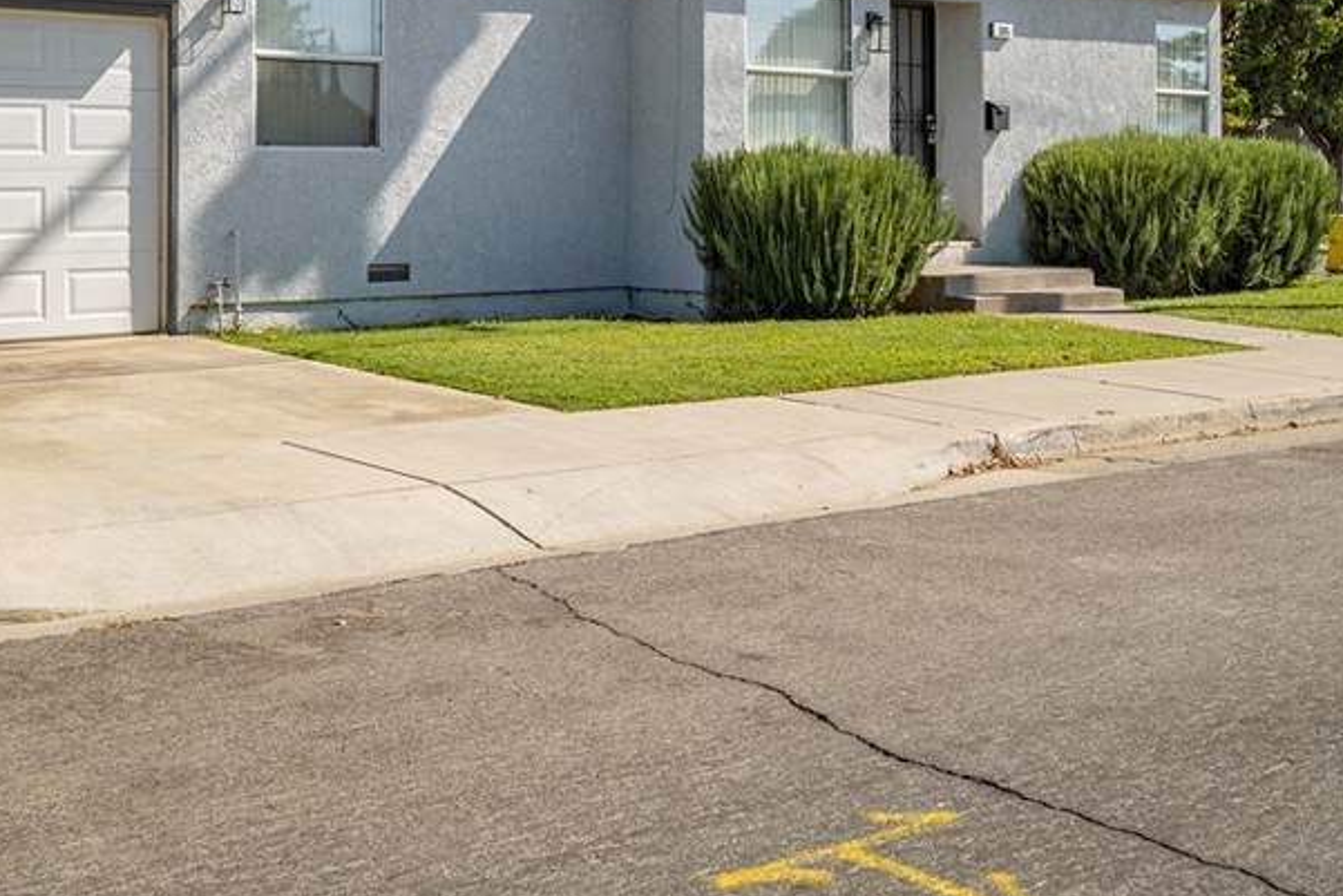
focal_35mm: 46
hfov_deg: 42.7
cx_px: 599
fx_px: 1716
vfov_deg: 29.1
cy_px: 301
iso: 250
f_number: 8
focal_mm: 18
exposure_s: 1/400
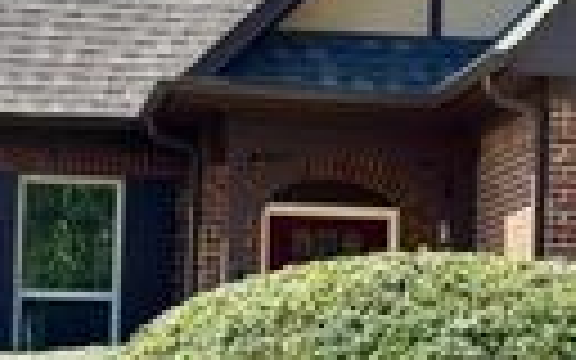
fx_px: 3108
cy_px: 200
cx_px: 526
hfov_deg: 10.5
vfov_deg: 6.6
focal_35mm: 198
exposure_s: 1/2833
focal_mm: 6.76
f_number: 1.78
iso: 64
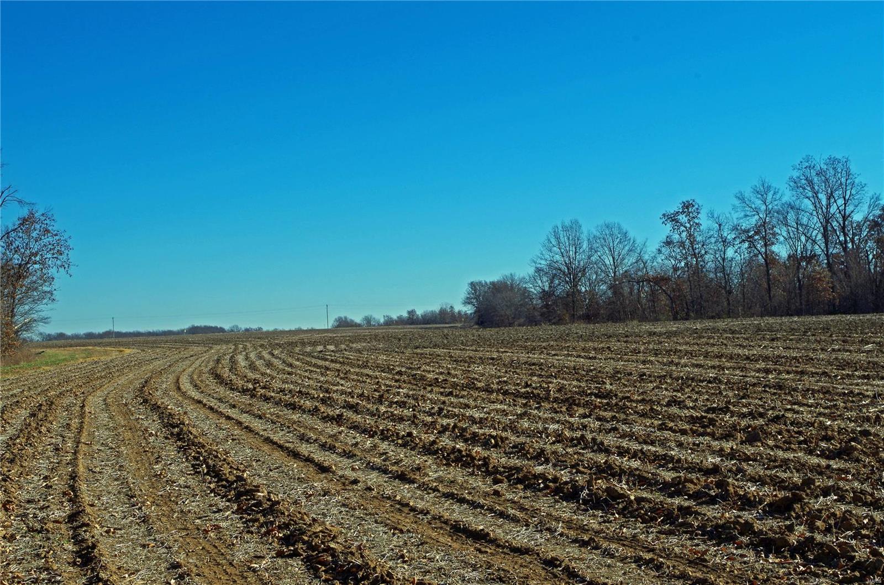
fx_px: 1396
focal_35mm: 57
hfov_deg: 35.1
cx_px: 442
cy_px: 292
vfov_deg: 23.7
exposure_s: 1/200
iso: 100
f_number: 11
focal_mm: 37.5
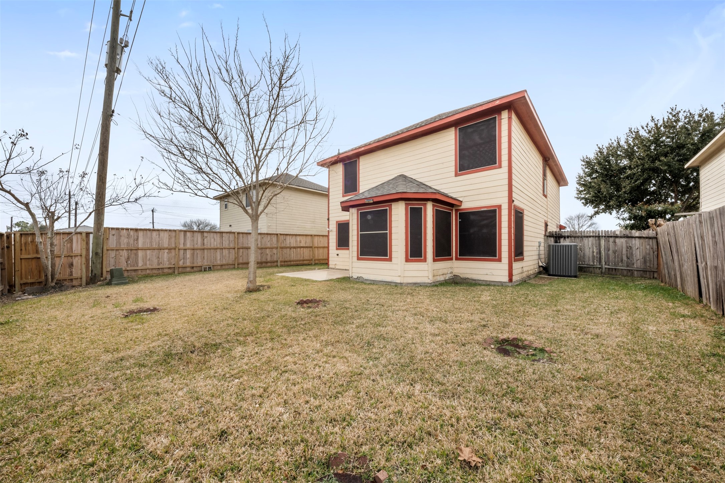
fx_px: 262
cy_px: 242
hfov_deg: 108.3
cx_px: 362
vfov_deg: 85.4
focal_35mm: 13
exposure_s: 1/30
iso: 800
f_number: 9
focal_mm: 13
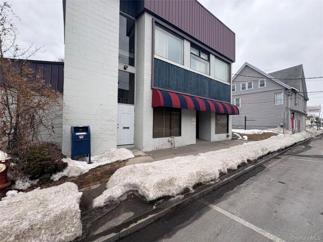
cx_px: 162
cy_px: 121
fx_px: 131
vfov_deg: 85.7
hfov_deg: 102.1
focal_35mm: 14
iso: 40
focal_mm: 2.22
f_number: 2.2
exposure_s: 1/377
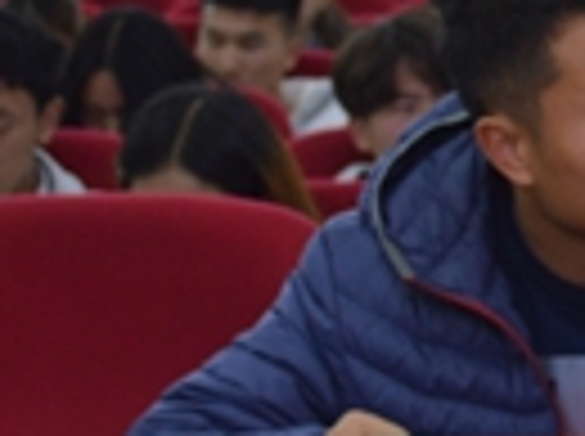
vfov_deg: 6.5
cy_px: -115
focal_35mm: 227
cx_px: 855
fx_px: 3829
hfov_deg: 8.6
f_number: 5
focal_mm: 34
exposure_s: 1/30
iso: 400
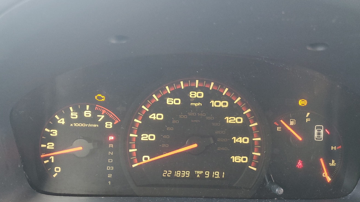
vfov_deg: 40.0
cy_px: 122
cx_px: 179
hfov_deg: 66.1
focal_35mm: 29
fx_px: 277
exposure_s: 1/60.2
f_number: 1.5
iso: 136
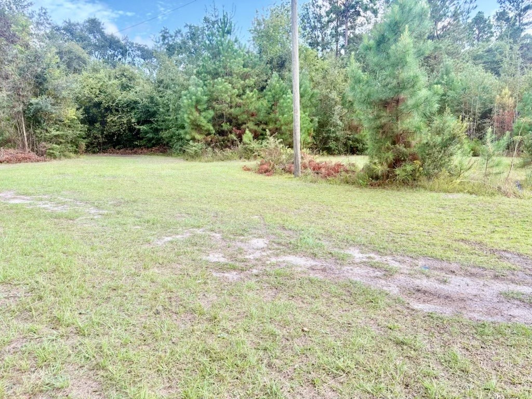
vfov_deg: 53.1
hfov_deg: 67.3
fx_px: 400
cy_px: 200
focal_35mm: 26
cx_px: 266
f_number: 1.6
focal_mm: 5.96
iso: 40
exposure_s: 1/204
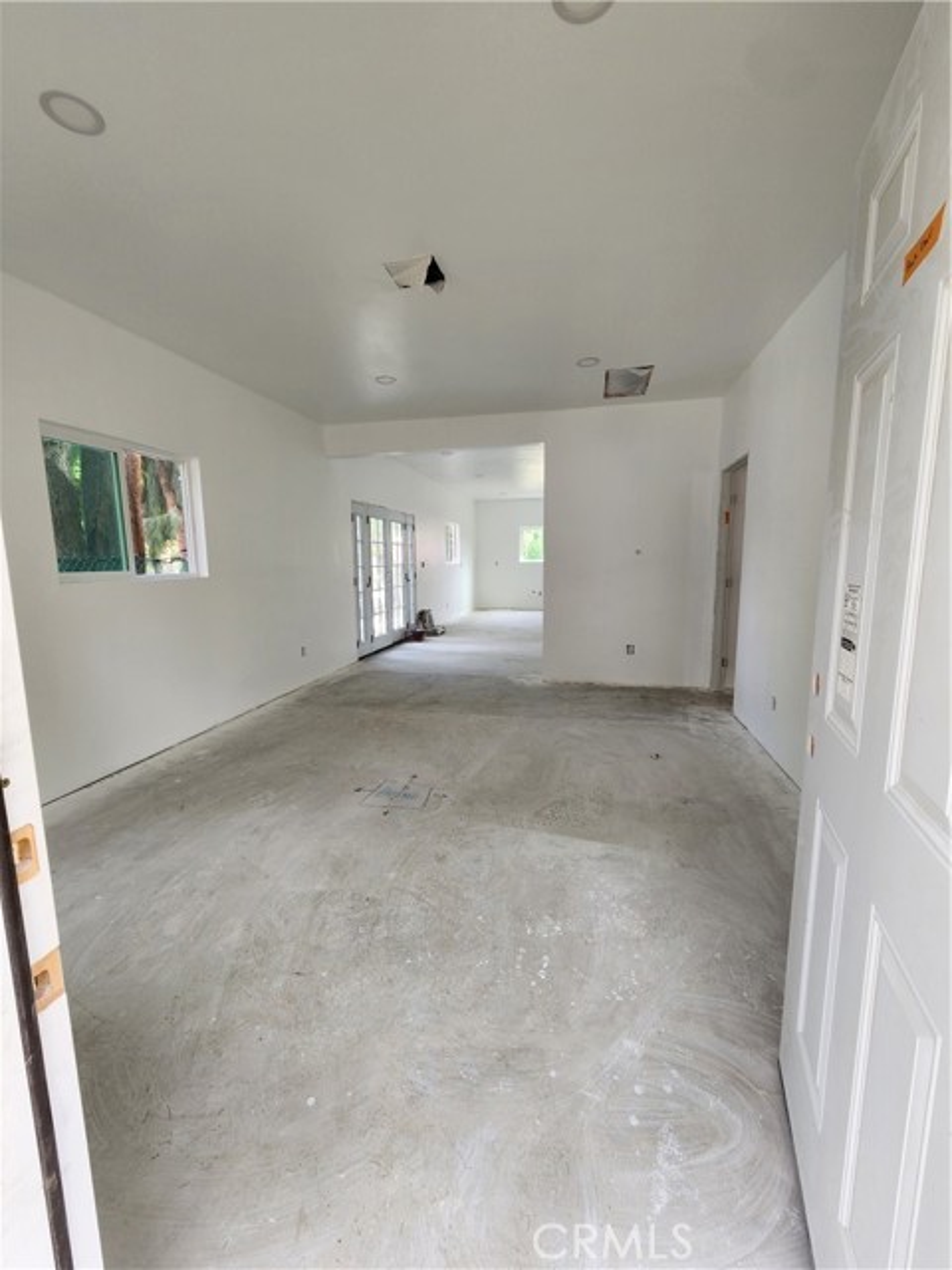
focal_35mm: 13
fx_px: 477
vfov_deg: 106.2
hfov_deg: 89.9
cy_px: 635
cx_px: 476
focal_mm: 2.2
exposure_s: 1/60
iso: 80
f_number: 2.2
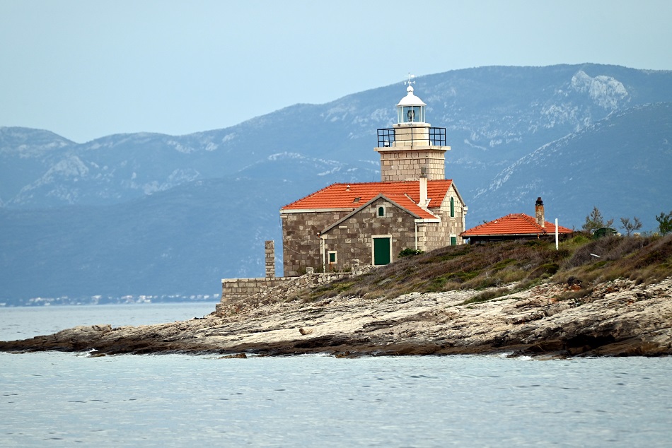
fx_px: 5601
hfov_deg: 6.9
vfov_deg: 4.6
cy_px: 224
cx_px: 336
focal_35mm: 300
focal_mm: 300
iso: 400
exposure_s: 1/800
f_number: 5.6
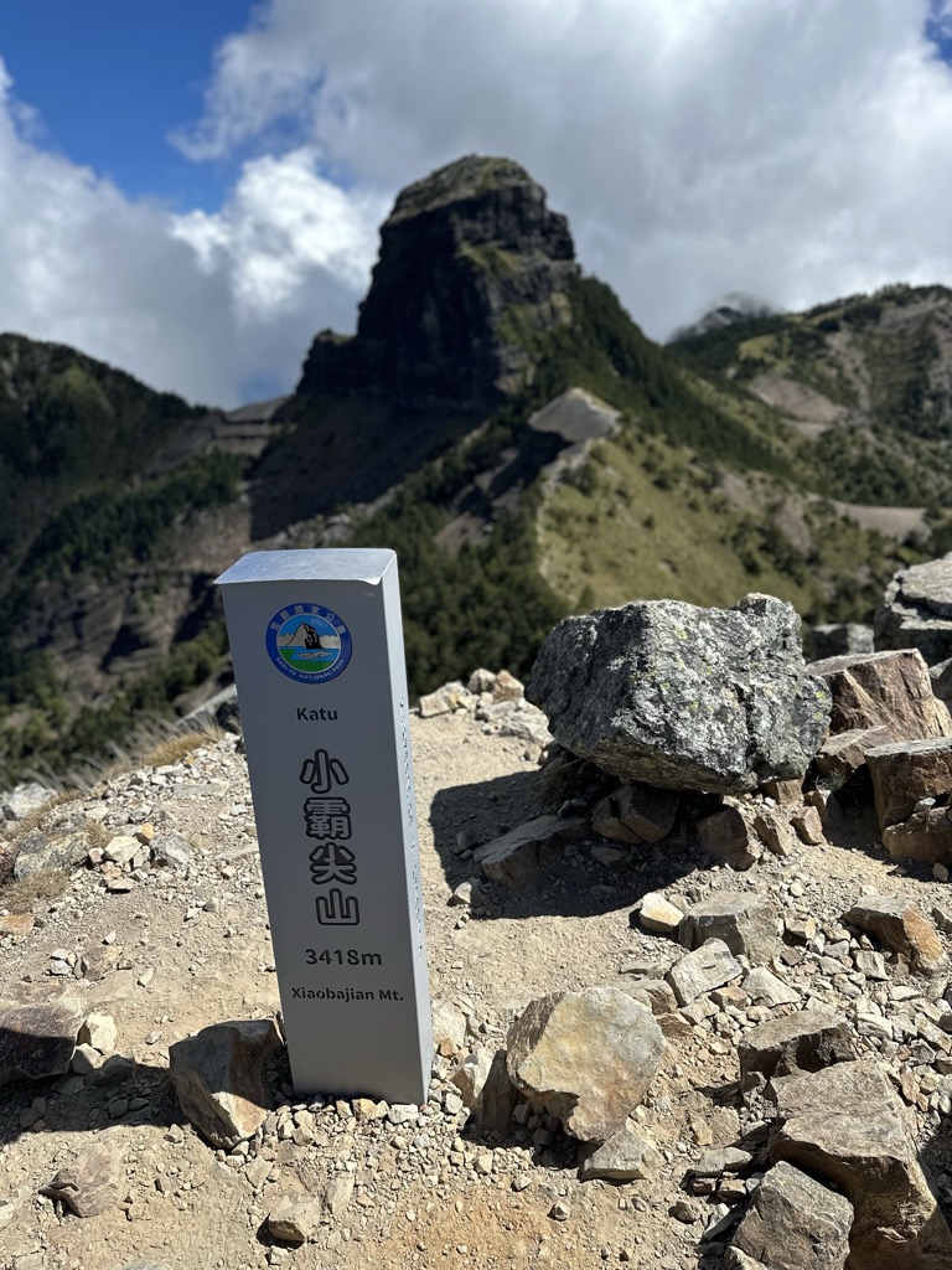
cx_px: 476
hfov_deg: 56.8
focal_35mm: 24
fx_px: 880
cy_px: 635
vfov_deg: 71.6
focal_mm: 6.86
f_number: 1.78
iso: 80
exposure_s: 1/5000
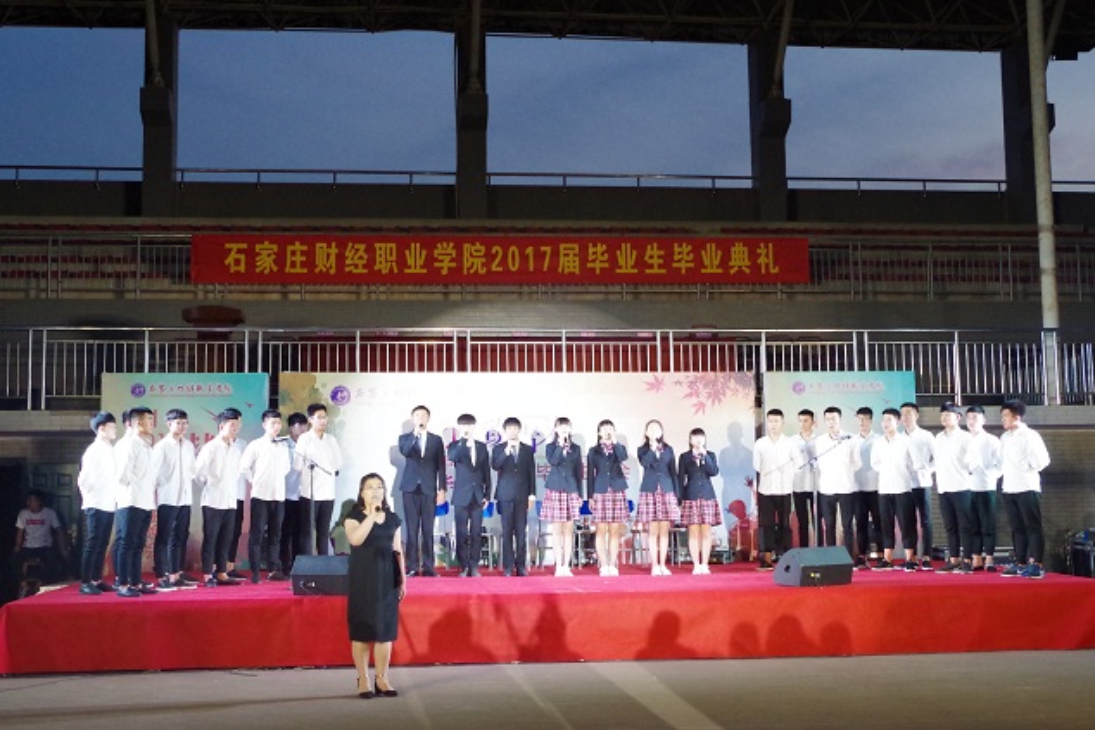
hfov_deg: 42.7
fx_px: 1399
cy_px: 365
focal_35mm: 46
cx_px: 548
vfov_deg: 29.3
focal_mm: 30.63
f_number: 6.3
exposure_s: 1/160
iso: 3200
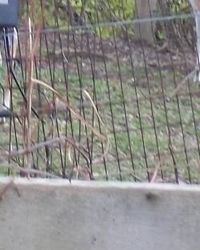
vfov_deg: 4.4
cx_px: -64
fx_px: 3232
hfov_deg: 3.5
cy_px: -93
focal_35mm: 437
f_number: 4.3
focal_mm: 14.3
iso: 80
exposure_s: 1/100
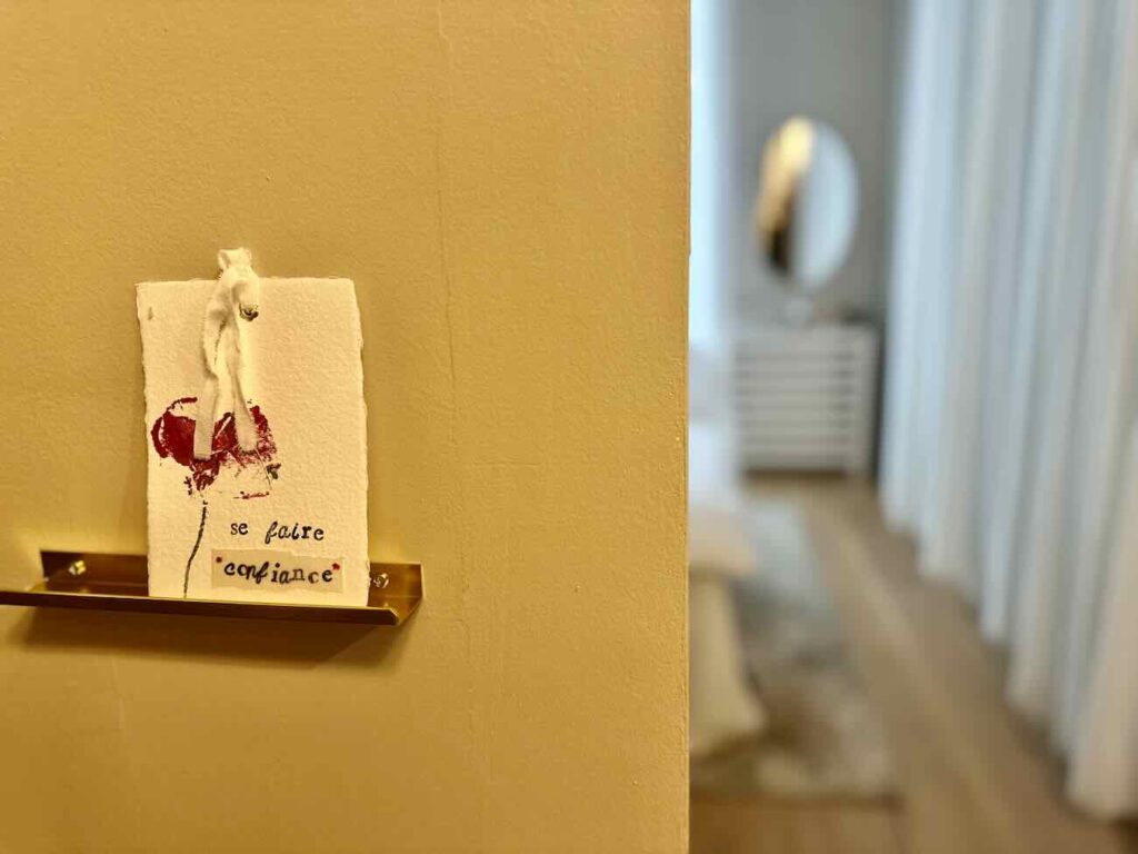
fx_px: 789
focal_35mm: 24
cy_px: 427
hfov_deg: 71.6
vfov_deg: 56.8
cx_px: 569
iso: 200
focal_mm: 6.86
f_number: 1.78
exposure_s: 1/50
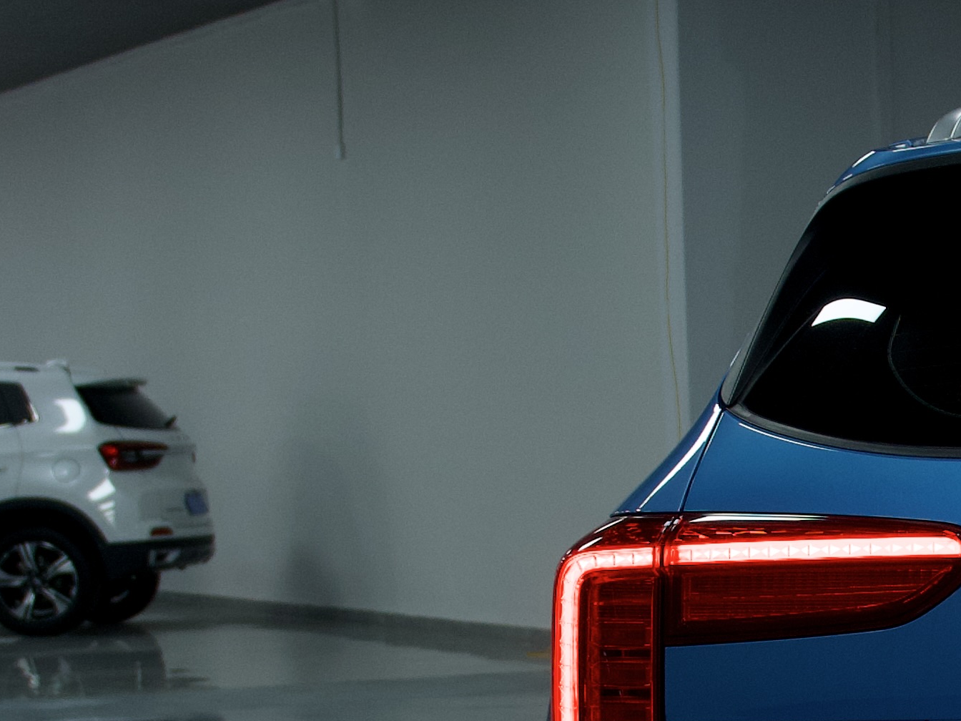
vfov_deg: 14.7
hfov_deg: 17.8
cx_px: 1424
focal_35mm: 99
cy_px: 715
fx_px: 2753
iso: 250
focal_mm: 18.7
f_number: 3.2
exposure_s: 1/160
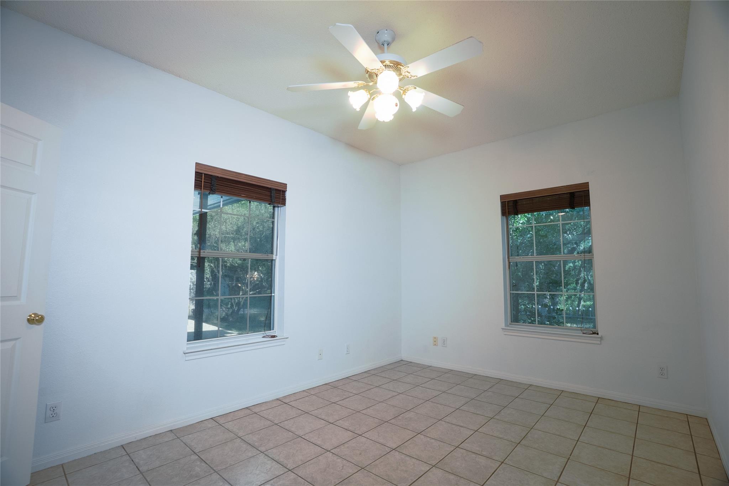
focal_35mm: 16
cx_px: 364
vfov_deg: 73.8
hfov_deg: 96.7
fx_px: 324
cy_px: 243
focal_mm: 16
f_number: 6.3
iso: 1250
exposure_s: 1/13
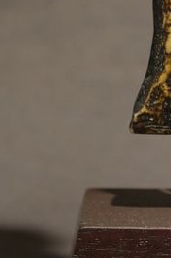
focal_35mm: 416
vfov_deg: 4.9
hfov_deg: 3.3
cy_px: -167
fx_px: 2968
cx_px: 217
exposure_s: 1/58
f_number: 4
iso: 800
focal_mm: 60
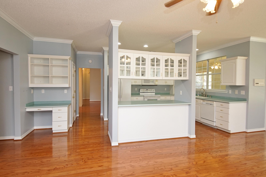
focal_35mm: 18
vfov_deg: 67.4
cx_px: 133
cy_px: 88
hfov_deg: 90.0
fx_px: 133
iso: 1000
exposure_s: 1/60
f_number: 4.5
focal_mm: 12
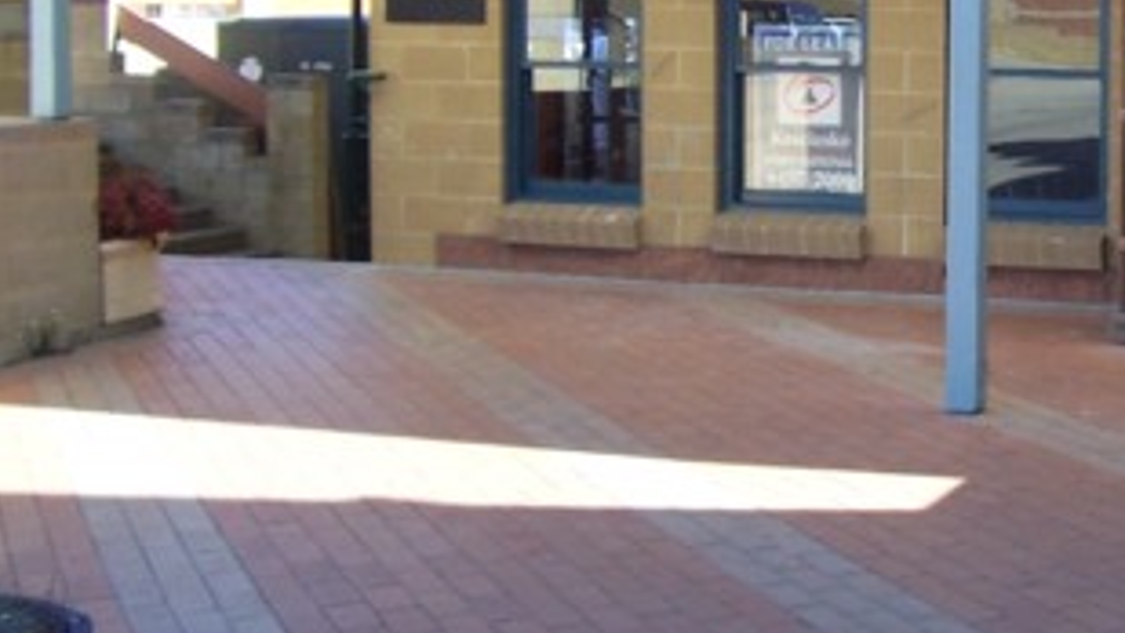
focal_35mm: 72
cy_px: 171
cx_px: 1056
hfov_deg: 28.0
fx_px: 2148
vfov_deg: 16.7
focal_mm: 5.6
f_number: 2.7
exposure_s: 1/250
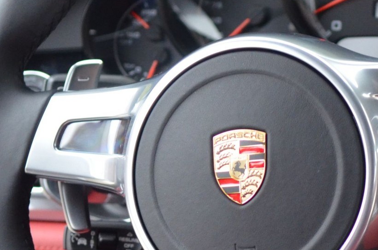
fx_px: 1823
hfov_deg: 11.8
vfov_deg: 7.8
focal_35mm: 174
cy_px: 173
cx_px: 340
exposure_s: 1/125
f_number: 2.8
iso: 1600
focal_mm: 38
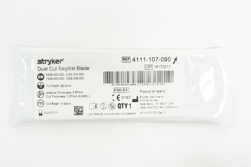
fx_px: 251
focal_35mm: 36
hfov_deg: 53.2
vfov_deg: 36.8
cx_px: 126
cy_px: 84
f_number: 8
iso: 400
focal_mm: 24
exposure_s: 1/15
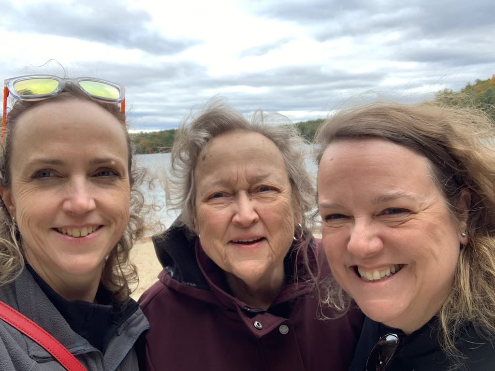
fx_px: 458
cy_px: 186
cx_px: 248
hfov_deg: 56.8
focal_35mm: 32
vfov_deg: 44.2
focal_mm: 2.87
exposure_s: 1/121
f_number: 2.2
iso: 32
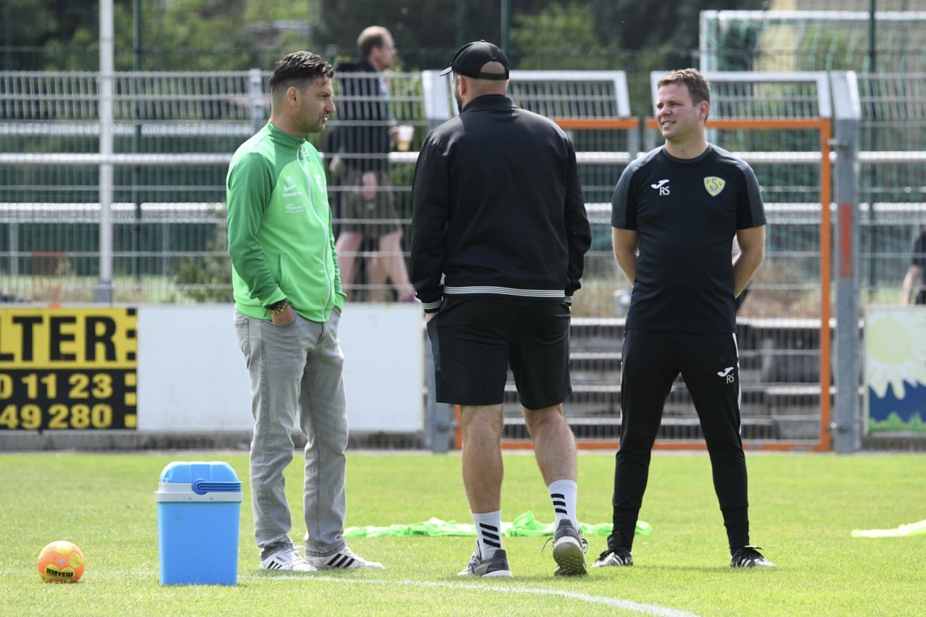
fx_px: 9001
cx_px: 463
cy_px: 308
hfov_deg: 5.9
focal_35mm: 350
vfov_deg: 3.9
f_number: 9
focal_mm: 350
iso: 2000
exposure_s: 1/2000
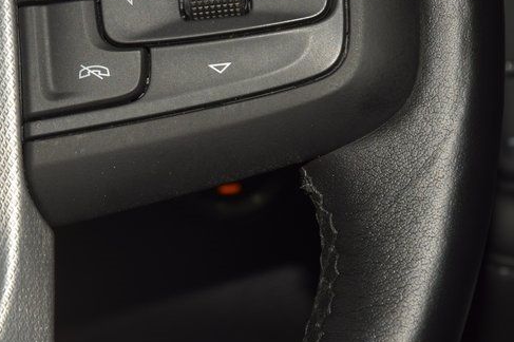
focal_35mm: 221
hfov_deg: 9.3
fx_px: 3153
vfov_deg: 6.2
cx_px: 210
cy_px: -10
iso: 100
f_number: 8
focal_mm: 70
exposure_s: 1/125
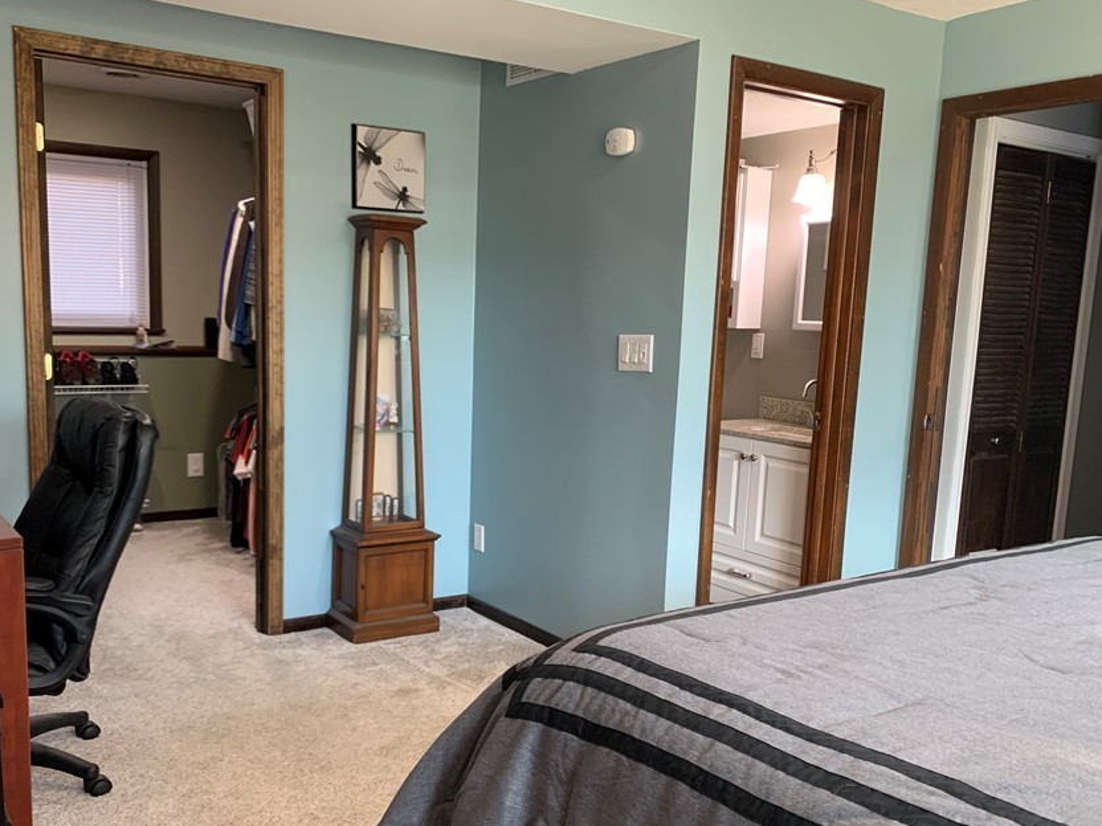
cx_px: 507
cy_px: 475
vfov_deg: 44.0
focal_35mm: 32
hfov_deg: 56.7
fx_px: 1019
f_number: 1.8
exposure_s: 1/60
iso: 125
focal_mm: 4.25
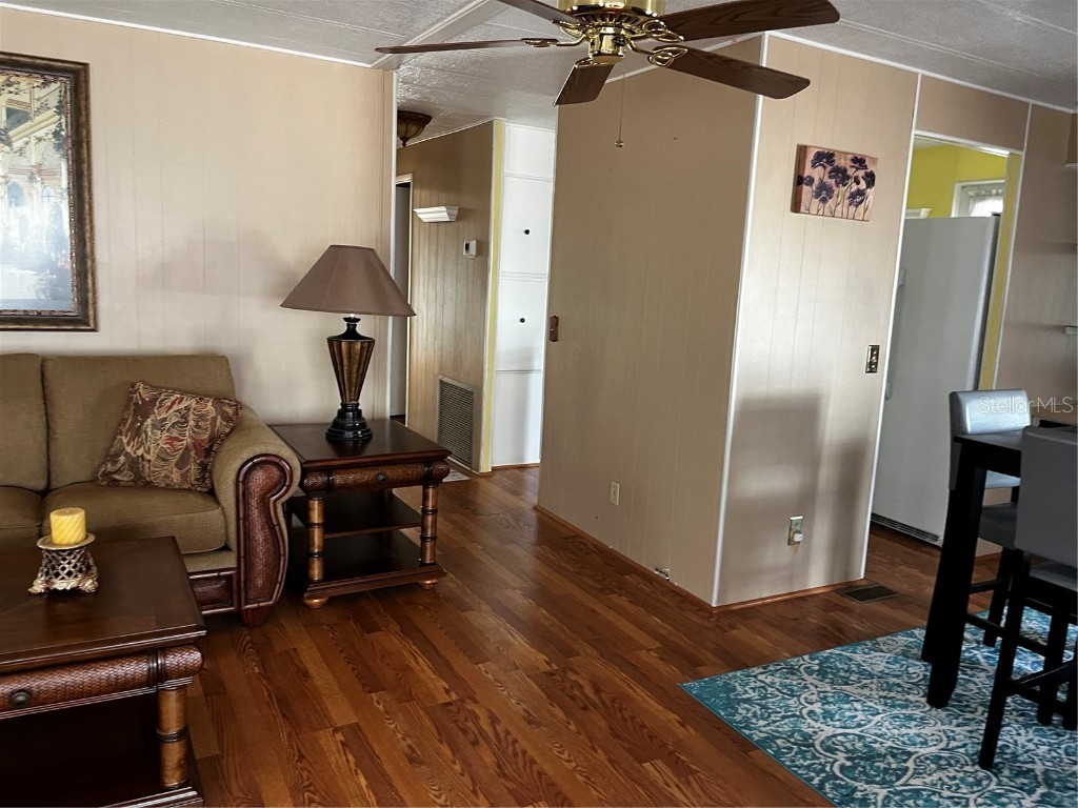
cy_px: 404
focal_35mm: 26
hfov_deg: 67.3
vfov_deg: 53.1
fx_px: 810
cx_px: 539
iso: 320
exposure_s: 1/60
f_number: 1.6
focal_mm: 5.1
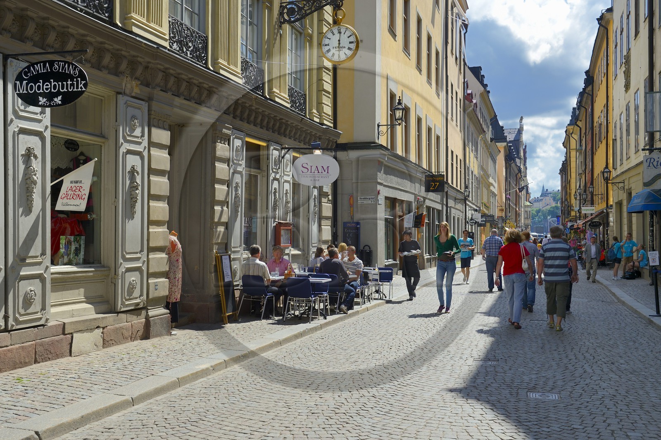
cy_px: 220
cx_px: 330
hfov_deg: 50.7
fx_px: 698
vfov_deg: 35.0
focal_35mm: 38
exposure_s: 1/250
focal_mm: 38
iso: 100
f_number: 8
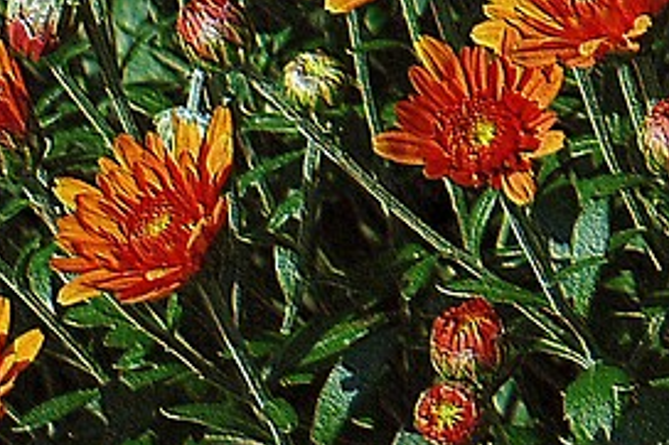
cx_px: 841
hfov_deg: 6.6
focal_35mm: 309
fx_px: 5739
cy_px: -165
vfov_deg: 4.4
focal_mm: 70
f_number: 11
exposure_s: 1/400
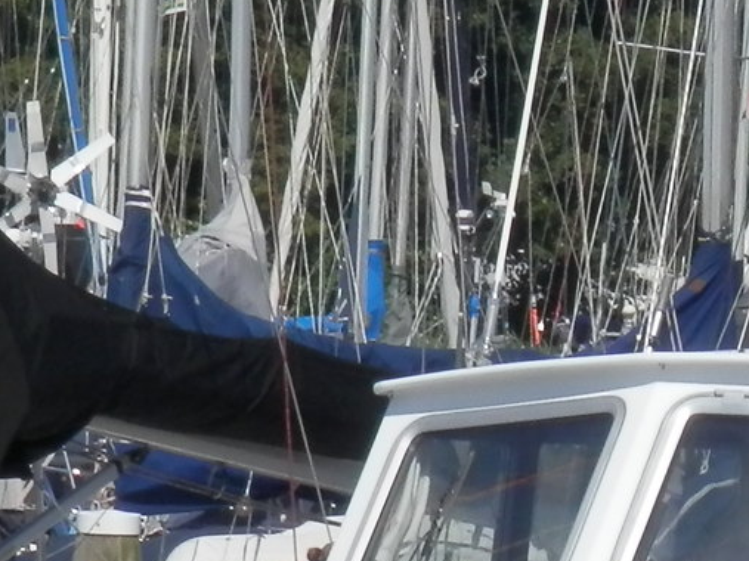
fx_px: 19750
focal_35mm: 913
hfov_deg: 2.2
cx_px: 922
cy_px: 633
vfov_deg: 1.6
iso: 80
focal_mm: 33.2
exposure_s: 1/640
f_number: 5.8
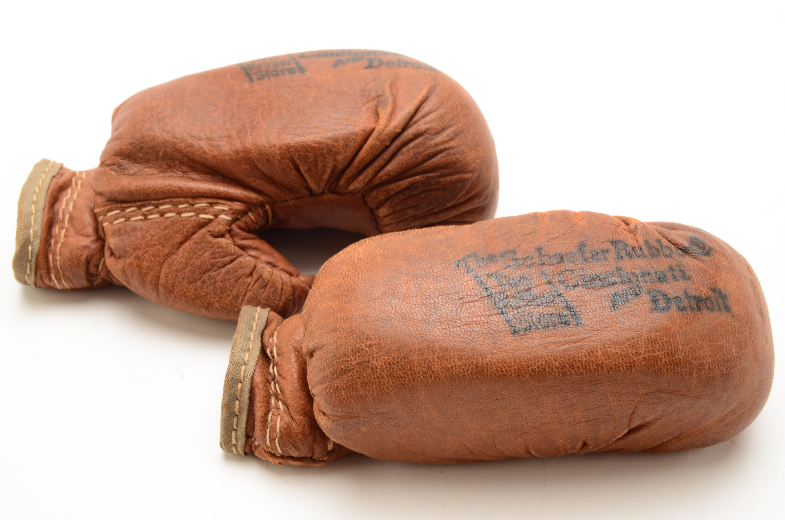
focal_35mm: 52
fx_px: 1142
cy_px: 260
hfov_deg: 37.9
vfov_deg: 25.6
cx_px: 392
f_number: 16
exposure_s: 1/160
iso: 100
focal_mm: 35
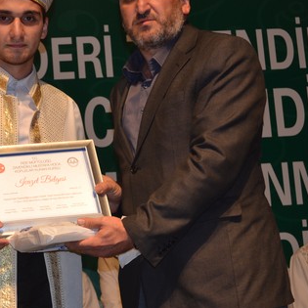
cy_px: 149
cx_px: 61
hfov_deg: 16.8
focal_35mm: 103
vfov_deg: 16.9
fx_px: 1037
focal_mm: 38
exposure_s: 1/60
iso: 400
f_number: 5
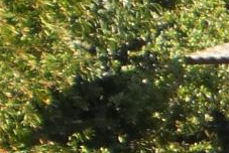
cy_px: 192
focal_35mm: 247
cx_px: 667
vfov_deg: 5.6
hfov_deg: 7.4
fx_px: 1573
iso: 100
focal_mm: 6.3
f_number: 3.1
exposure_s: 1/250
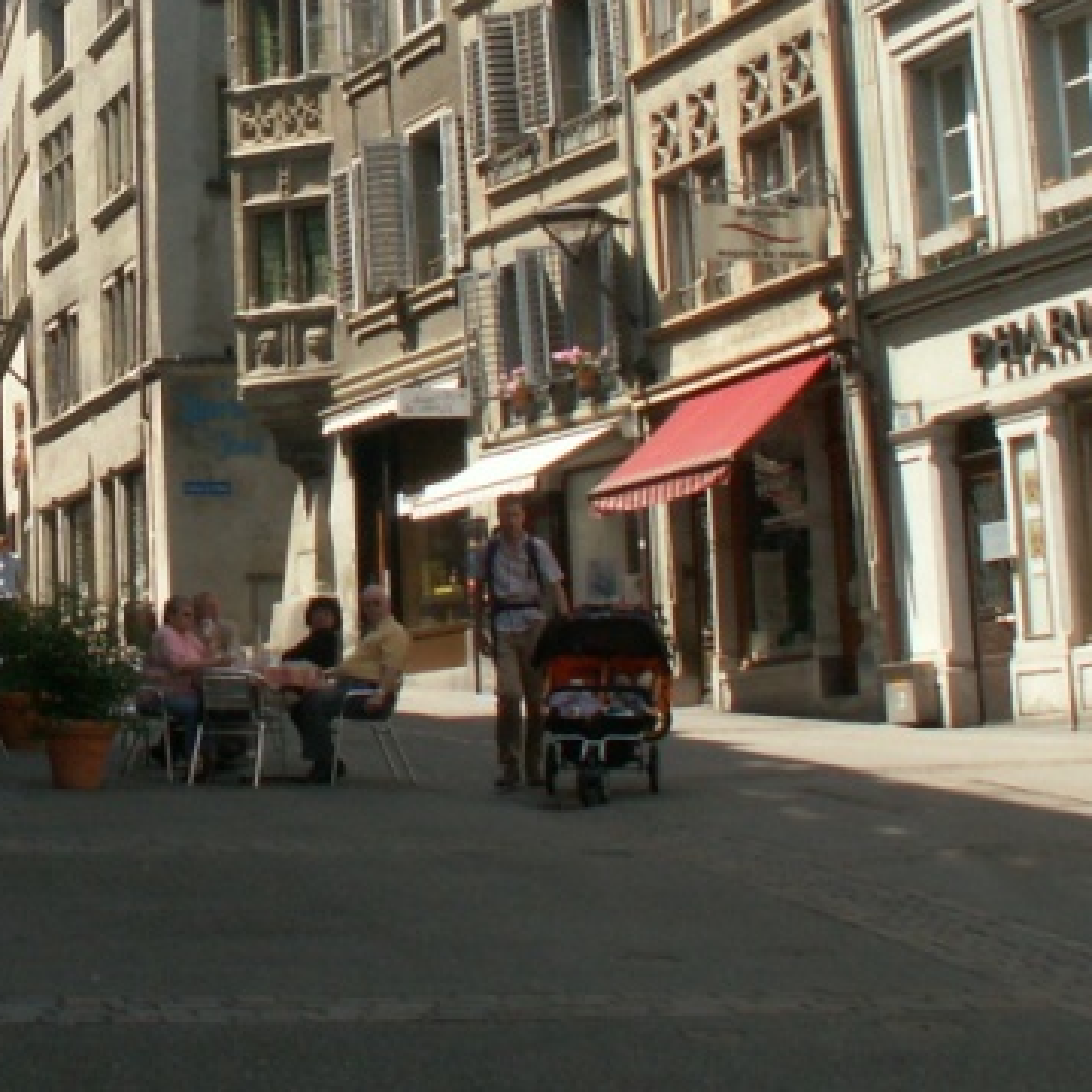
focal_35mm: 88
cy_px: 133
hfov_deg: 19.1
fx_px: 3141
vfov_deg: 19.4
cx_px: -21
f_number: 5.6
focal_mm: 5.86
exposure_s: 1/160
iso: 50
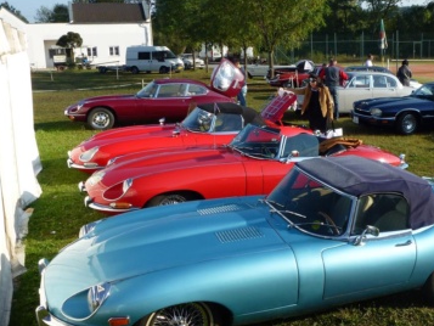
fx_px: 527
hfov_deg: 44.4
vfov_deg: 34.4
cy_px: 156
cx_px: 276
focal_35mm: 42
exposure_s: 1/500
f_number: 4
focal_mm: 5.4
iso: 100
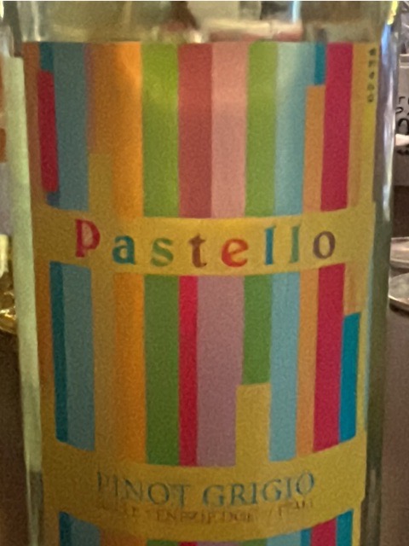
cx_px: 204
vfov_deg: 60.0
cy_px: 273
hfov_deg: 46.8
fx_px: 473
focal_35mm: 30
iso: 2000
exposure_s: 1/40
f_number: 2.4
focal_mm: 1.54
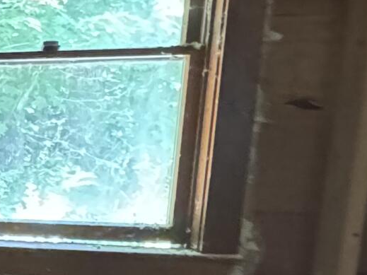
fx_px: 859
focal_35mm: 81
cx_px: -613
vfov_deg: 18.2
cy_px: 182
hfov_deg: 13.3
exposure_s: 1/60
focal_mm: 2.22
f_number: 2.2
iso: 1250
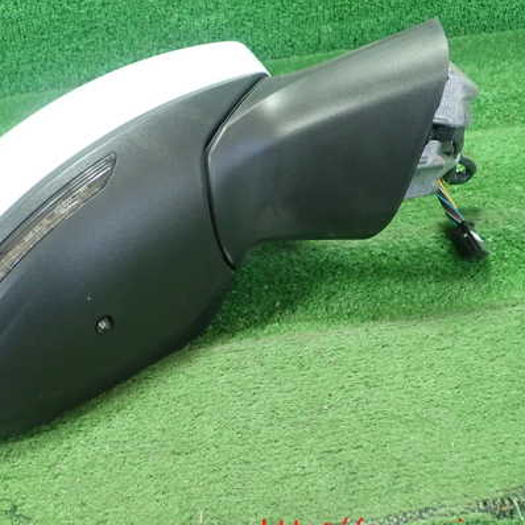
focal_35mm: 40
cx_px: 164
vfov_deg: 41.9
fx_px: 686
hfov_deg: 41.2
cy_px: 252
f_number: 2.3
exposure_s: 1/125
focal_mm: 5.5
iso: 500
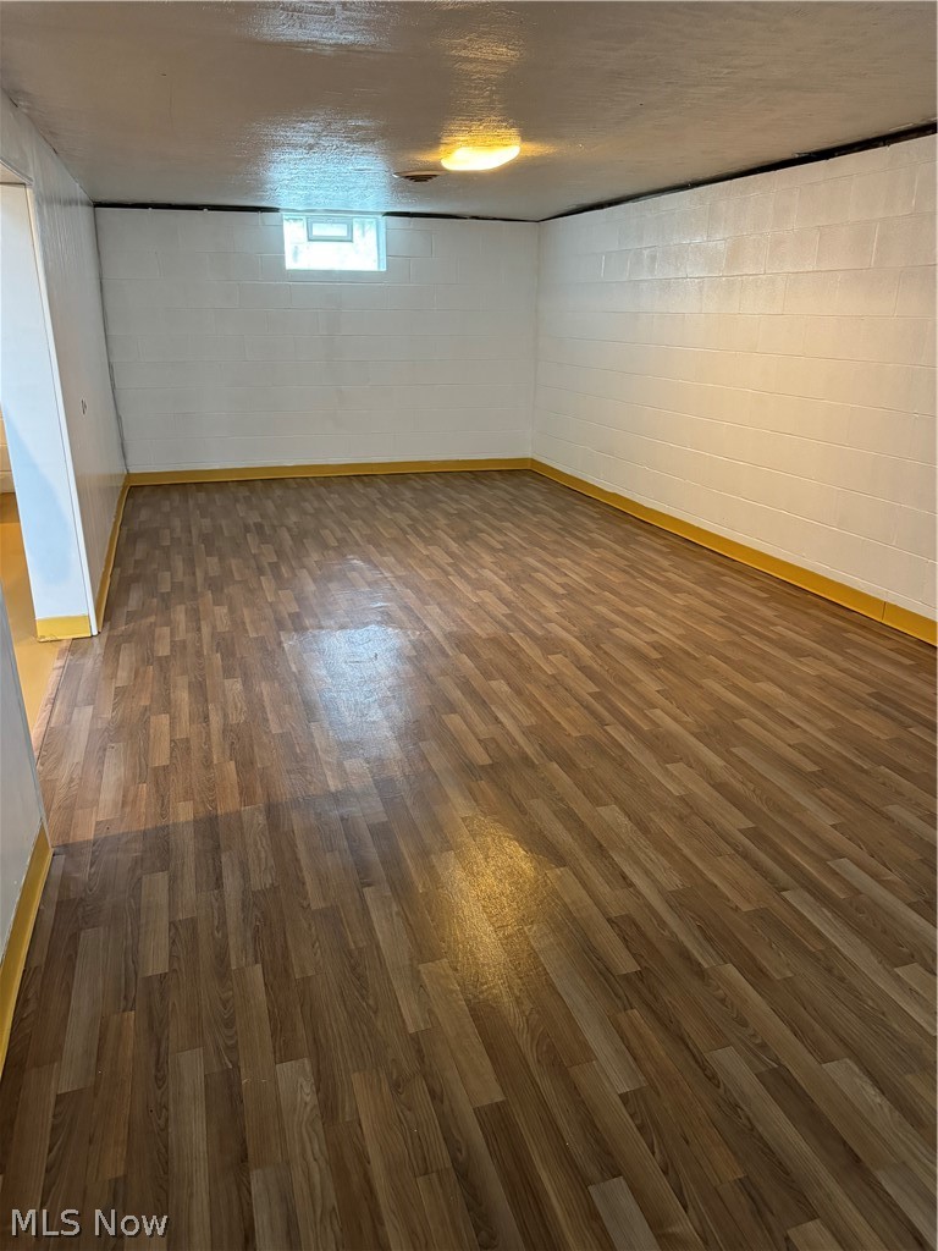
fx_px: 867
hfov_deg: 56.8
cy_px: 626
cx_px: 469
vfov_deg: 71.6
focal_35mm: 24
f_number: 1.78
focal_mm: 6.76
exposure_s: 1/40
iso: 640
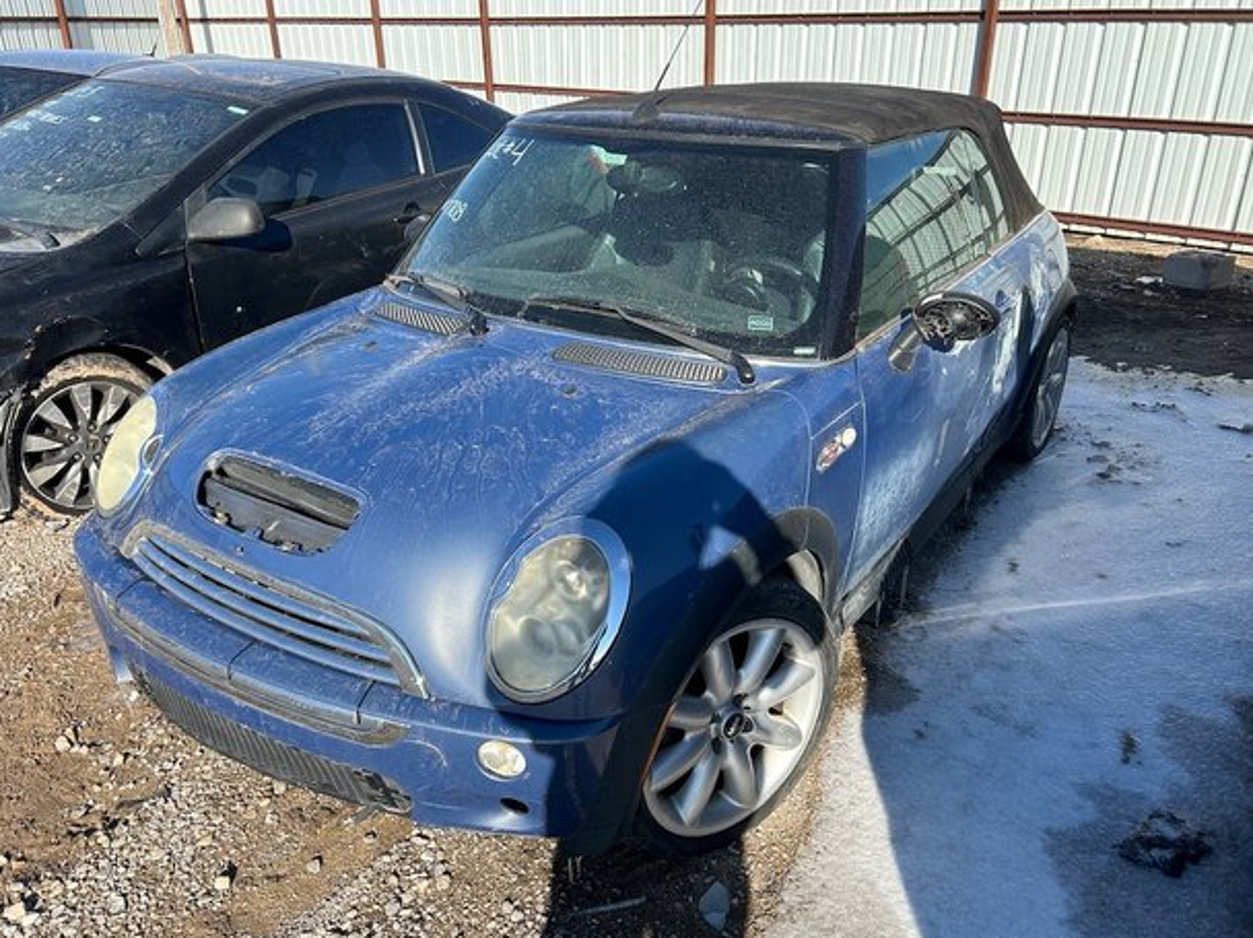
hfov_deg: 65.4
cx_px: 640
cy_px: 483
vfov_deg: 51.3
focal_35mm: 27
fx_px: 977
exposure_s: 1/2123
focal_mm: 5.7
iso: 50
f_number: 1.5
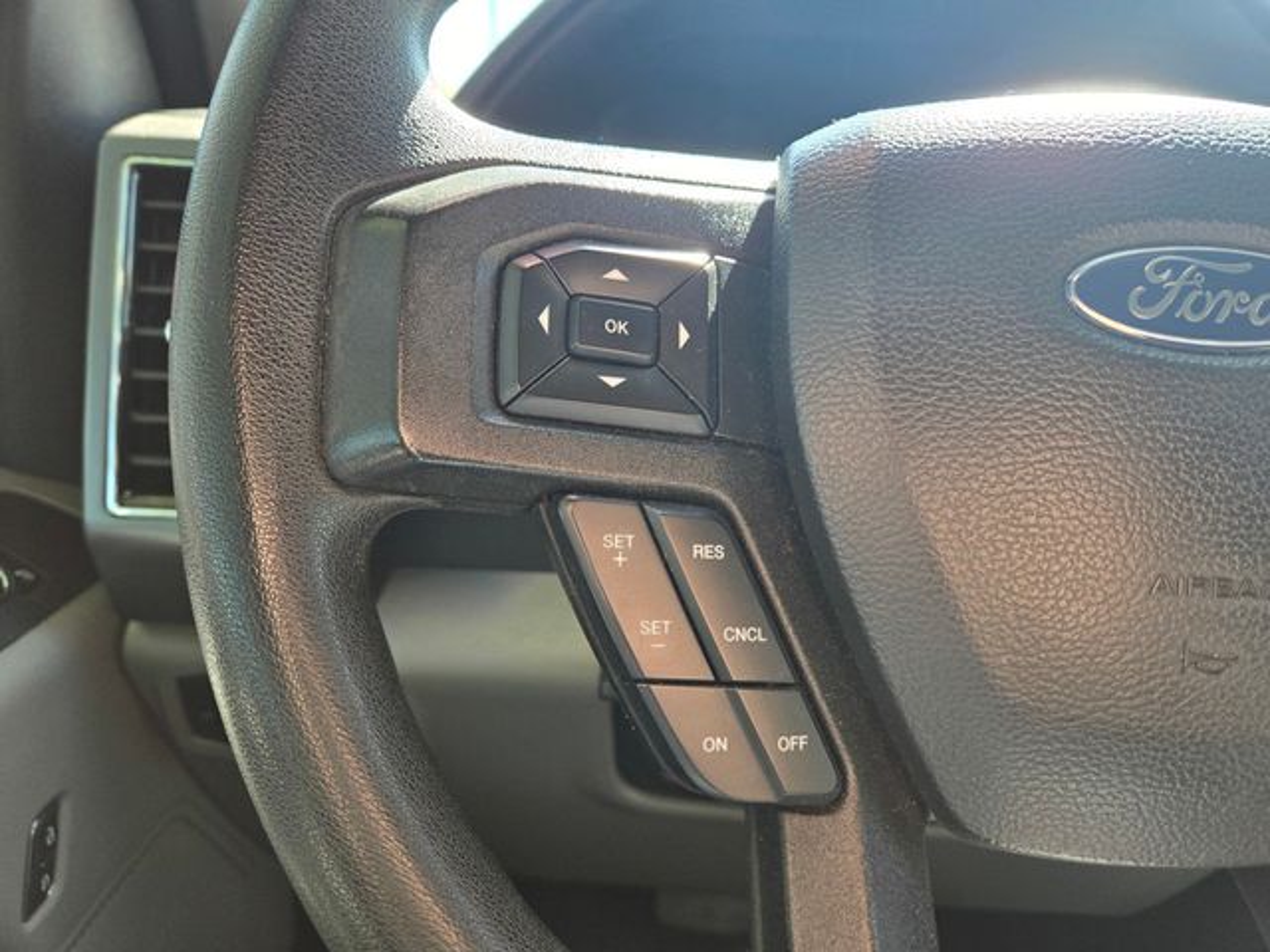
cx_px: 635
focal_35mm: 23
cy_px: 476
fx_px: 844
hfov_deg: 73.9
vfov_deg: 58.9
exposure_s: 1/180
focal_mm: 5.4
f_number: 1.8
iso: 100
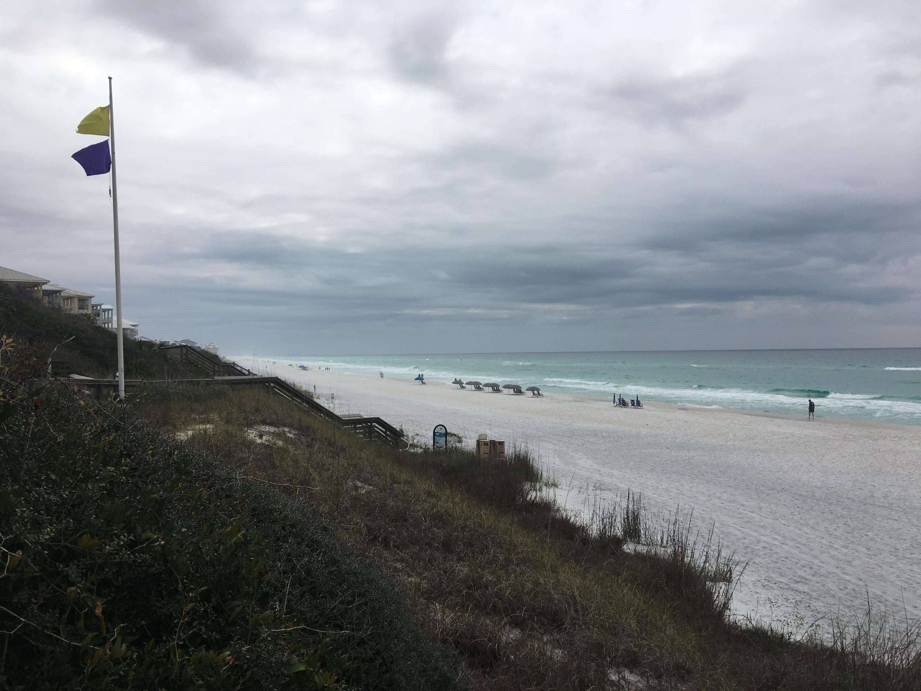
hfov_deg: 61.7
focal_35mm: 29
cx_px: 460
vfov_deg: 48.2
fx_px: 772
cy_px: 346
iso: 25
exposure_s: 1/3344
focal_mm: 4.15
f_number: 2.2
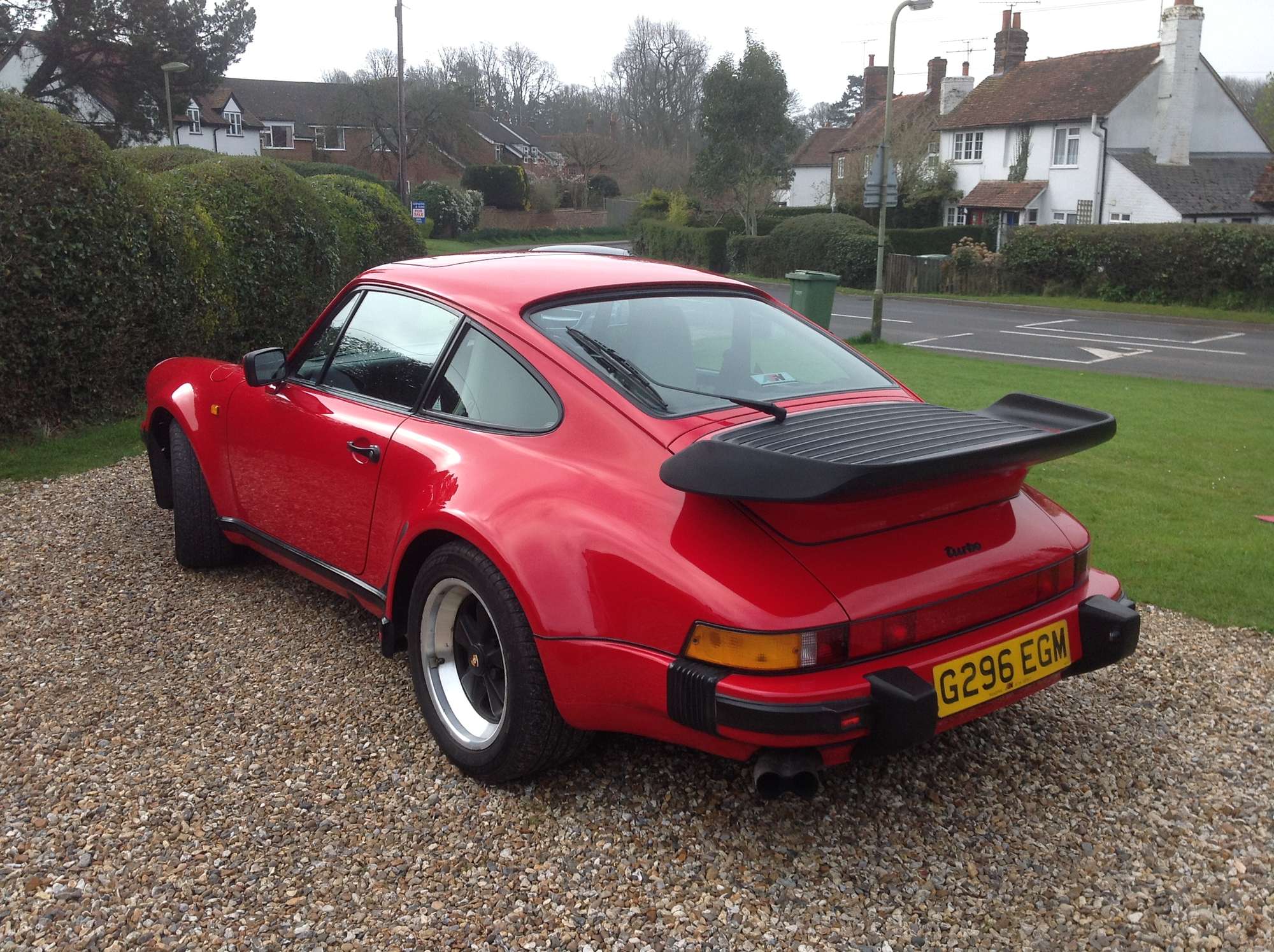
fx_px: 1286
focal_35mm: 35
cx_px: 637
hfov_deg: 52.7
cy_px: 476
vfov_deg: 40.6
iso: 80
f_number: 2.4
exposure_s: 1/657
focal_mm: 4.28
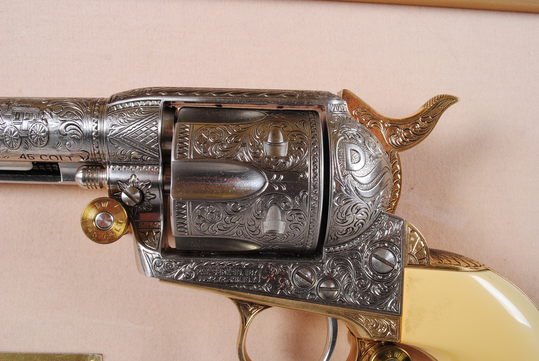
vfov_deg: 34.3
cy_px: 180
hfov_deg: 49.5
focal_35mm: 39
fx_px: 585
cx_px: 270
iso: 100
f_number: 11
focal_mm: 26
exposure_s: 1/125
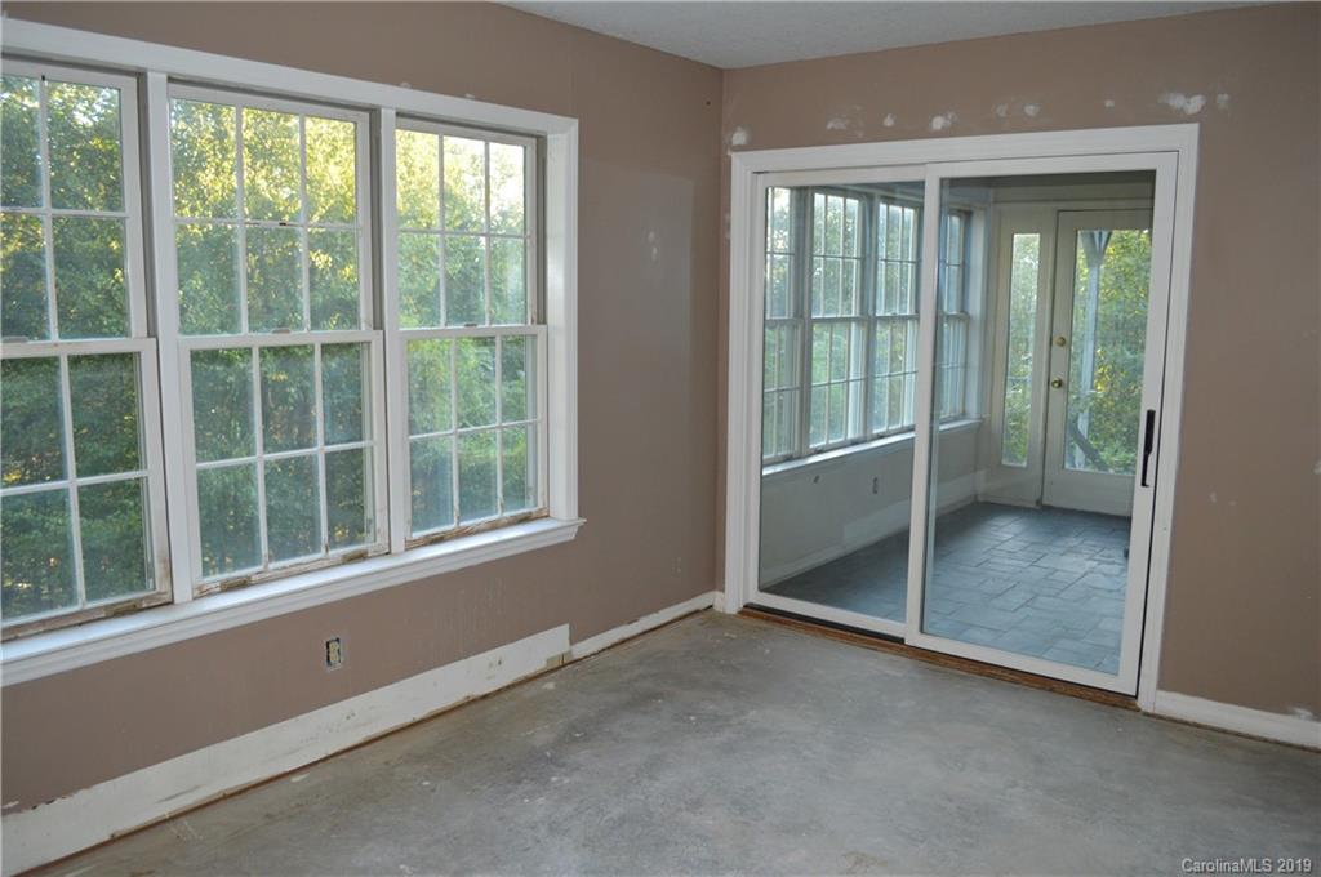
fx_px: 989
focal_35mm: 27
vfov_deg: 47.8
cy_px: 438
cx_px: 660
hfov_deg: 67.4
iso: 560
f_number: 3.5
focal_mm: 18
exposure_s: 1/60
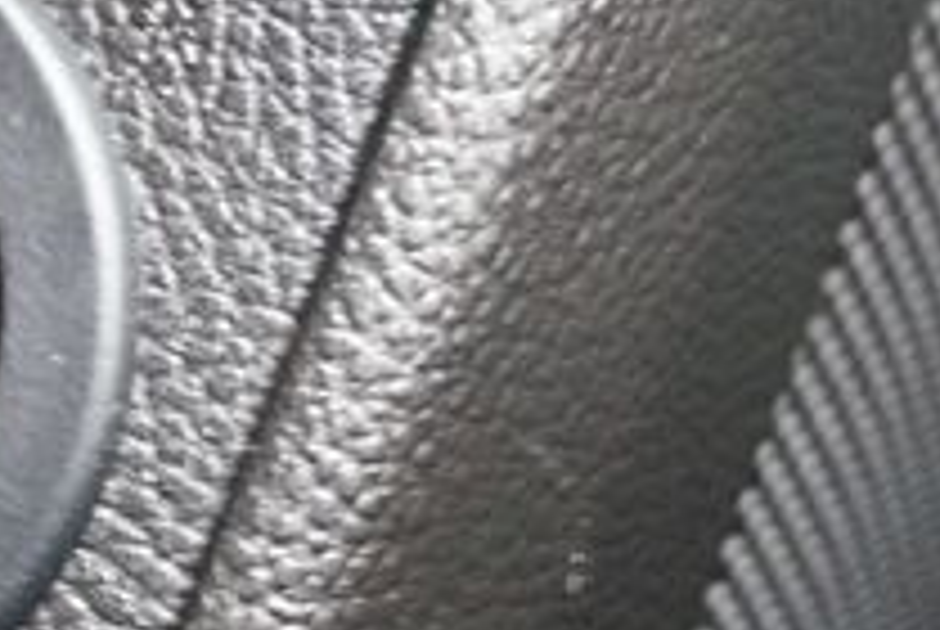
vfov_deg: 8.1
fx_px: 4433
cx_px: -409
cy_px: 202
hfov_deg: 11.7
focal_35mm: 170
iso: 3200
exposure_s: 1/15
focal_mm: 37
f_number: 5.6
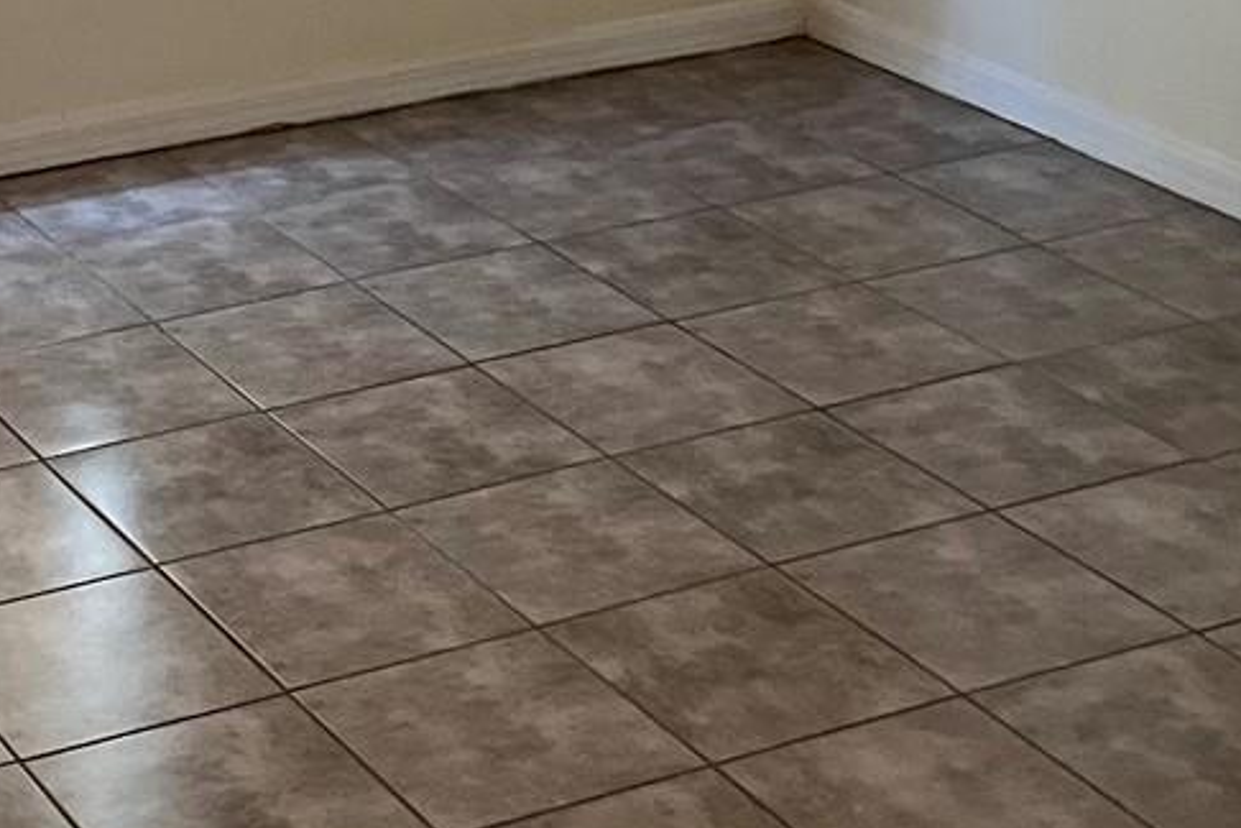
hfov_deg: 21.7
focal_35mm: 89
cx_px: -123
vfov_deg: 14.3
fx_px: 3068
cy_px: -432
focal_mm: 5.1
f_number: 1.6
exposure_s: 1/60
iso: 250
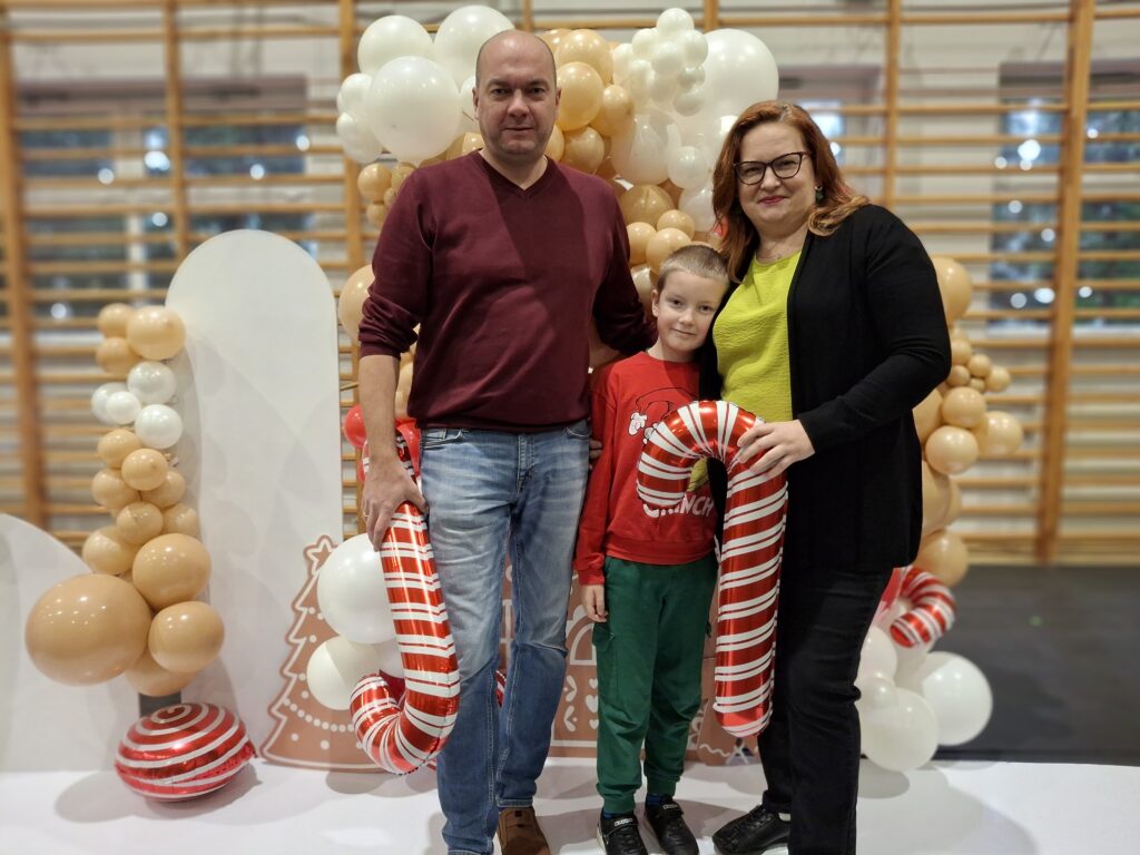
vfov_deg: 54.9
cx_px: 570
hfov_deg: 69.4
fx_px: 823
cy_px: 428
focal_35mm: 25
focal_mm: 4.69
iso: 100
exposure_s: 1/100
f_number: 1.8
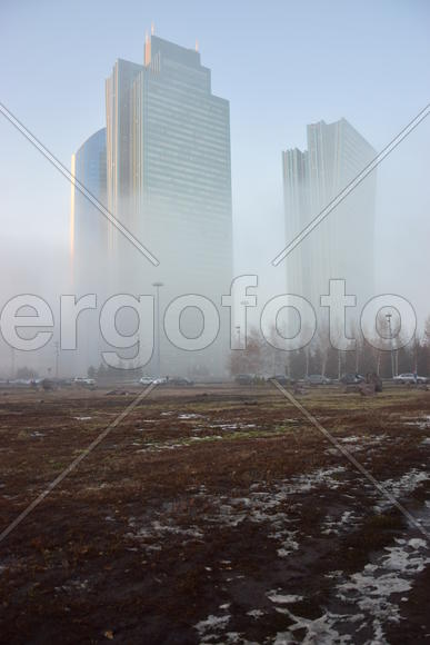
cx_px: 215
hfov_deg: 48.0
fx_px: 483
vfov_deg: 67.4
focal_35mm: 27
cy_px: 322
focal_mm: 18
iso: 100
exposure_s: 1/60
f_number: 4
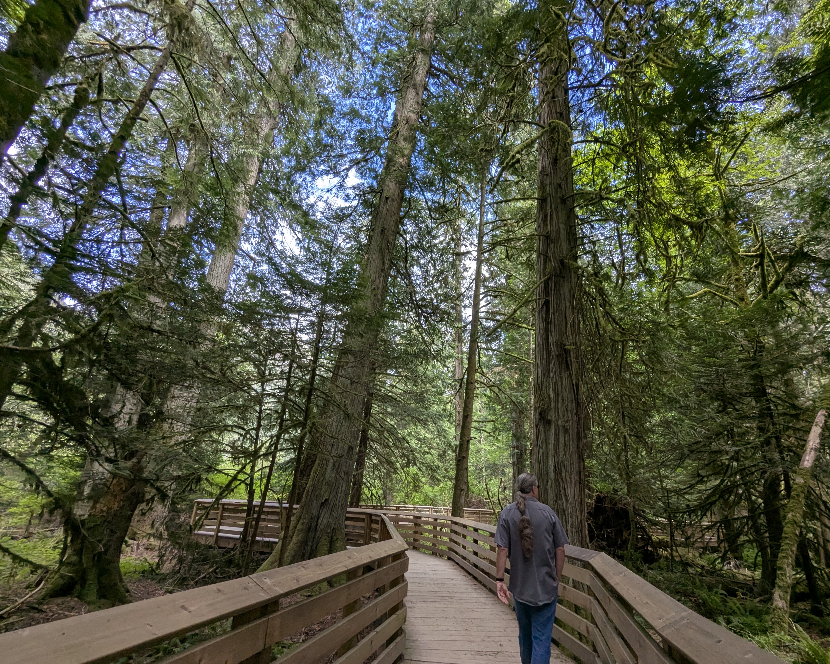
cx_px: 439
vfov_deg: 77.0
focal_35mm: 17
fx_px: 418
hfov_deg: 89.5
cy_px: 330
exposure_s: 1/237
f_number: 2.2
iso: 61
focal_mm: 2.35
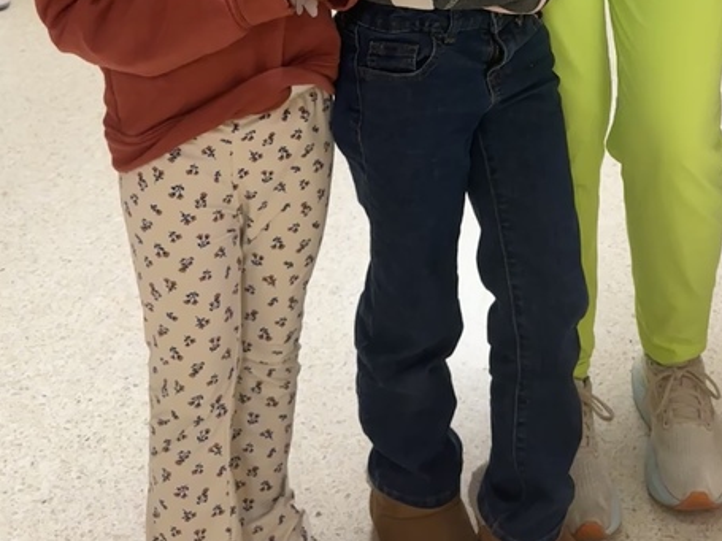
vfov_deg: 22.4
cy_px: -262
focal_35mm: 54
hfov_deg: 34.5
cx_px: 578
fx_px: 1126
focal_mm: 6.76
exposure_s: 1/60
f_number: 1.78
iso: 250
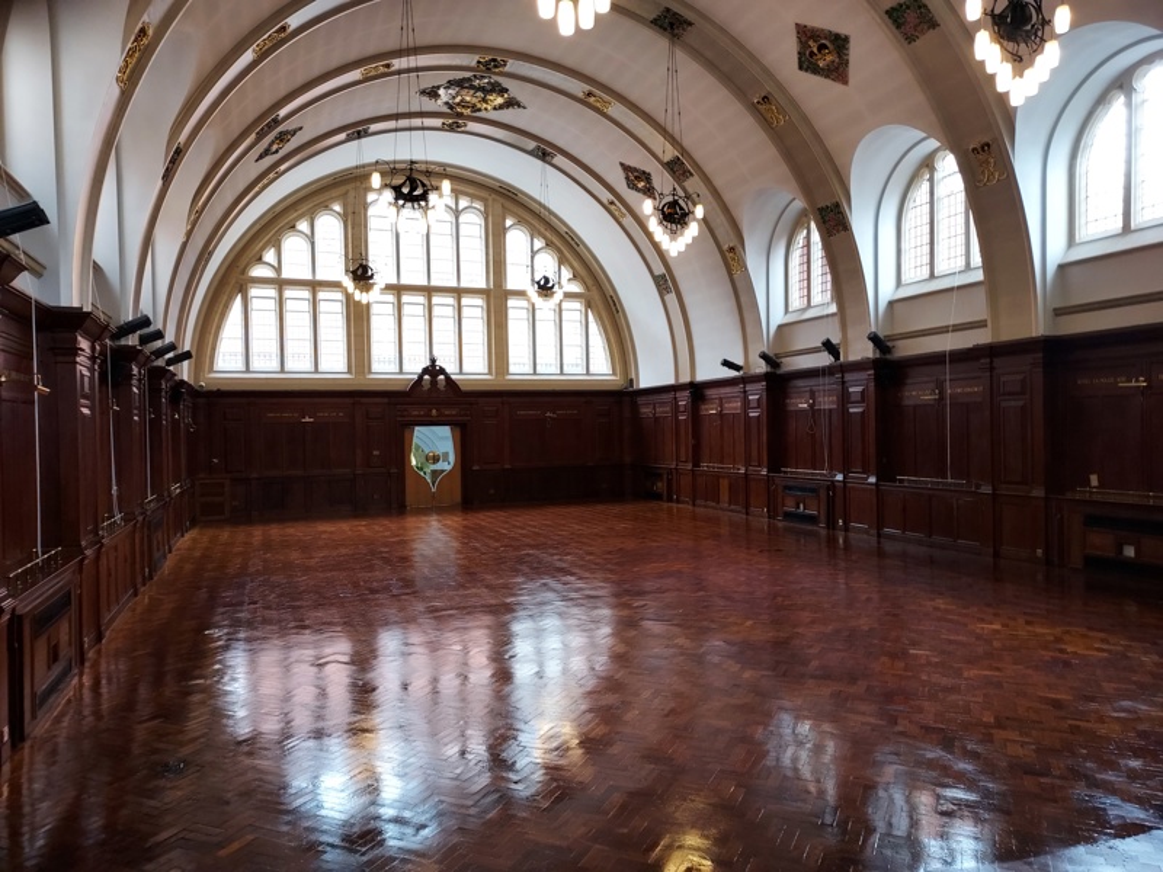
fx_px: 806
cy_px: 436
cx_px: 582
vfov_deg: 56.8
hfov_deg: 71.6
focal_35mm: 24
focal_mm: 4.6
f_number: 1.8
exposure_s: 1/60
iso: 160
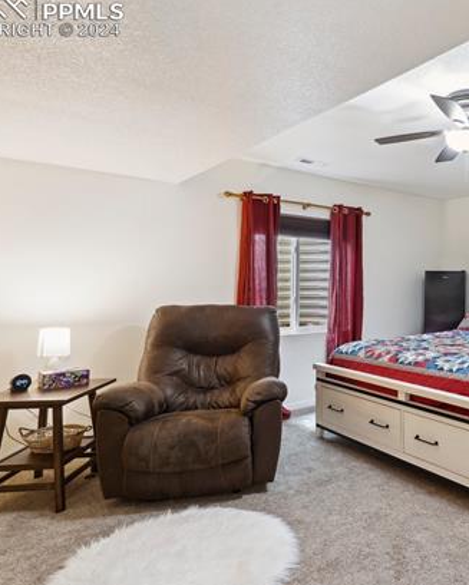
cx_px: 403
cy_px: 292
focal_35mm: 25
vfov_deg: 68.1
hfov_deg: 51.6
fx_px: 433
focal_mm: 17
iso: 400
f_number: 8
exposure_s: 1/1.67
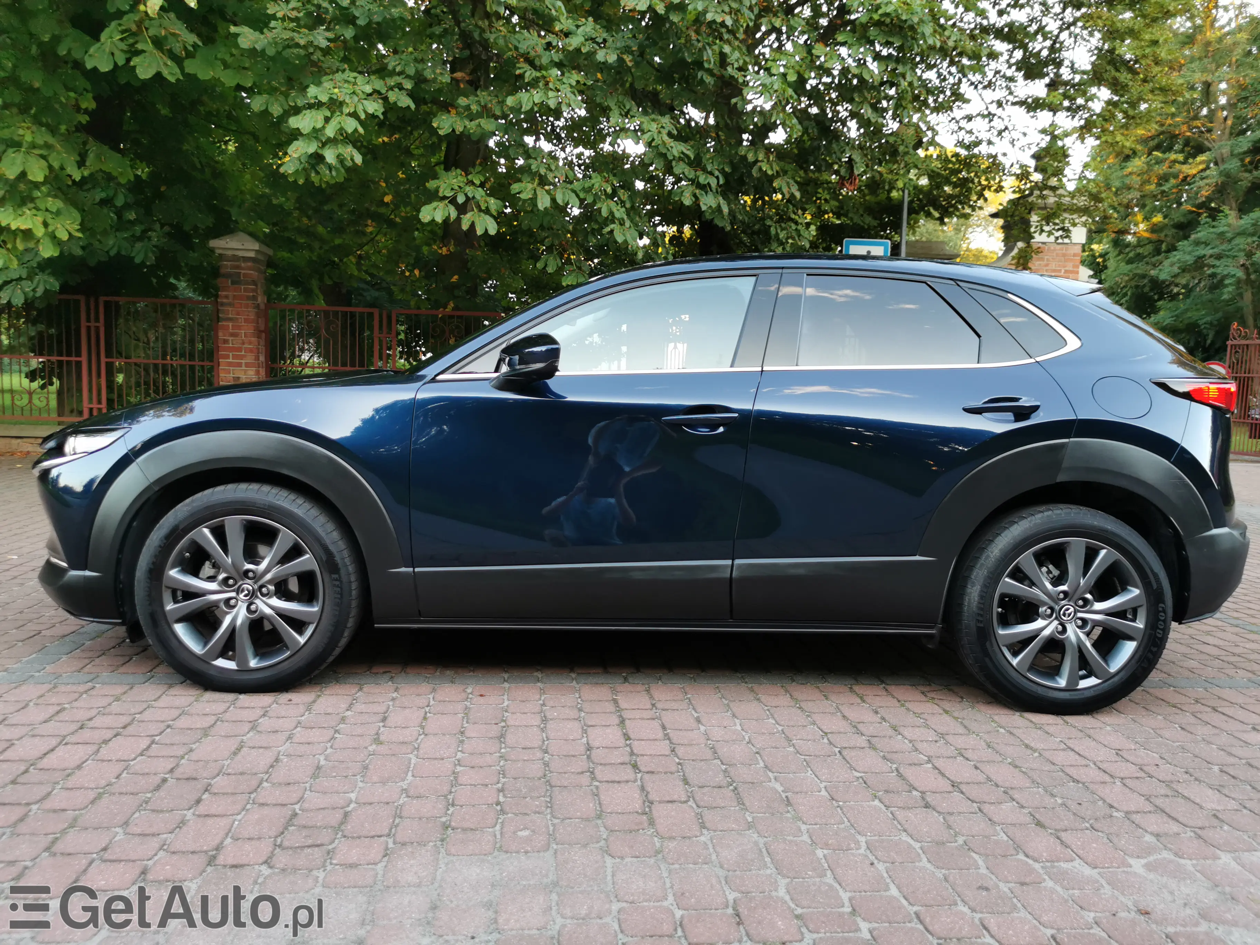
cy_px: 472
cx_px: 630
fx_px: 983
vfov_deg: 51.4
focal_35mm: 27
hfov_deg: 65.3
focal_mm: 5.56
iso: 80
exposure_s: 1/100
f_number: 1.6
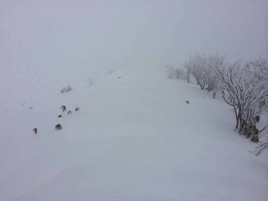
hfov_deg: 60.0
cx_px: 134
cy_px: 100
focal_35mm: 30
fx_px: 232
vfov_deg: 46.8
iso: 32
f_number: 2.2
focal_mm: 4.12
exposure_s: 1/1866
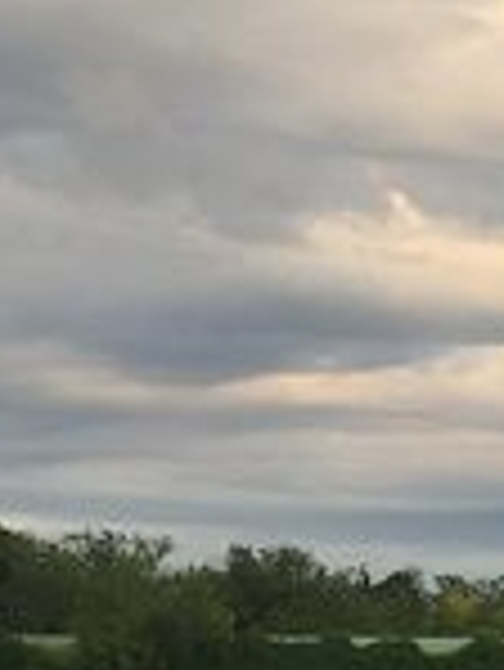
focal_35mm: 117
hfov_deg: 10.6
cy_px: 432
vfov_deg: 16.8
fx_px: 2268
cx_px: 1269
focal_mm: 4.15
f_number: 2.2
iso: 32
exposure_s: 1/161
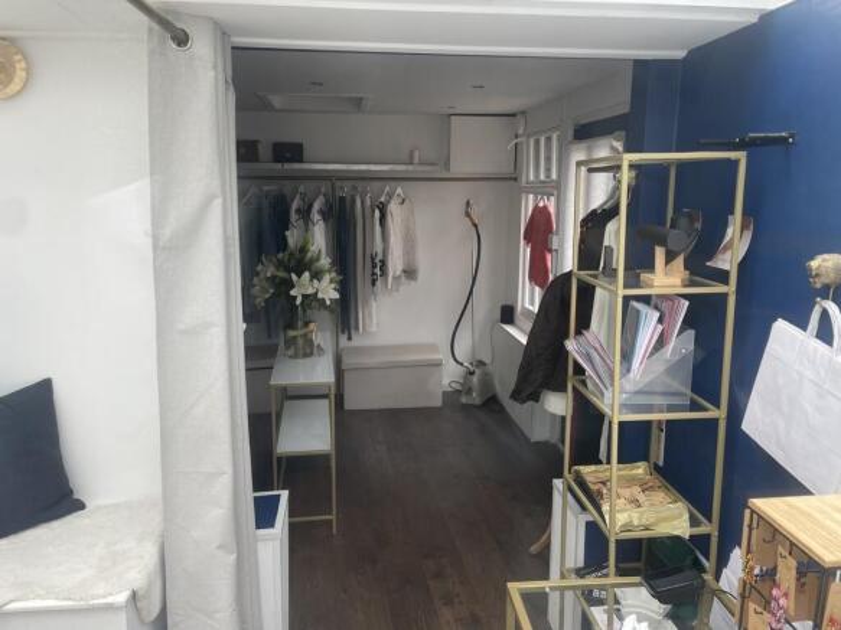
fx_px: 632
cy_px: 315
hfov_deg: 67.3
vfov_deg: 53.0
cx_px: 420
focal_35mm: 26
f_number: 1.6
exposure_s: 1/121
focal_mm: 4.2
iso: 50
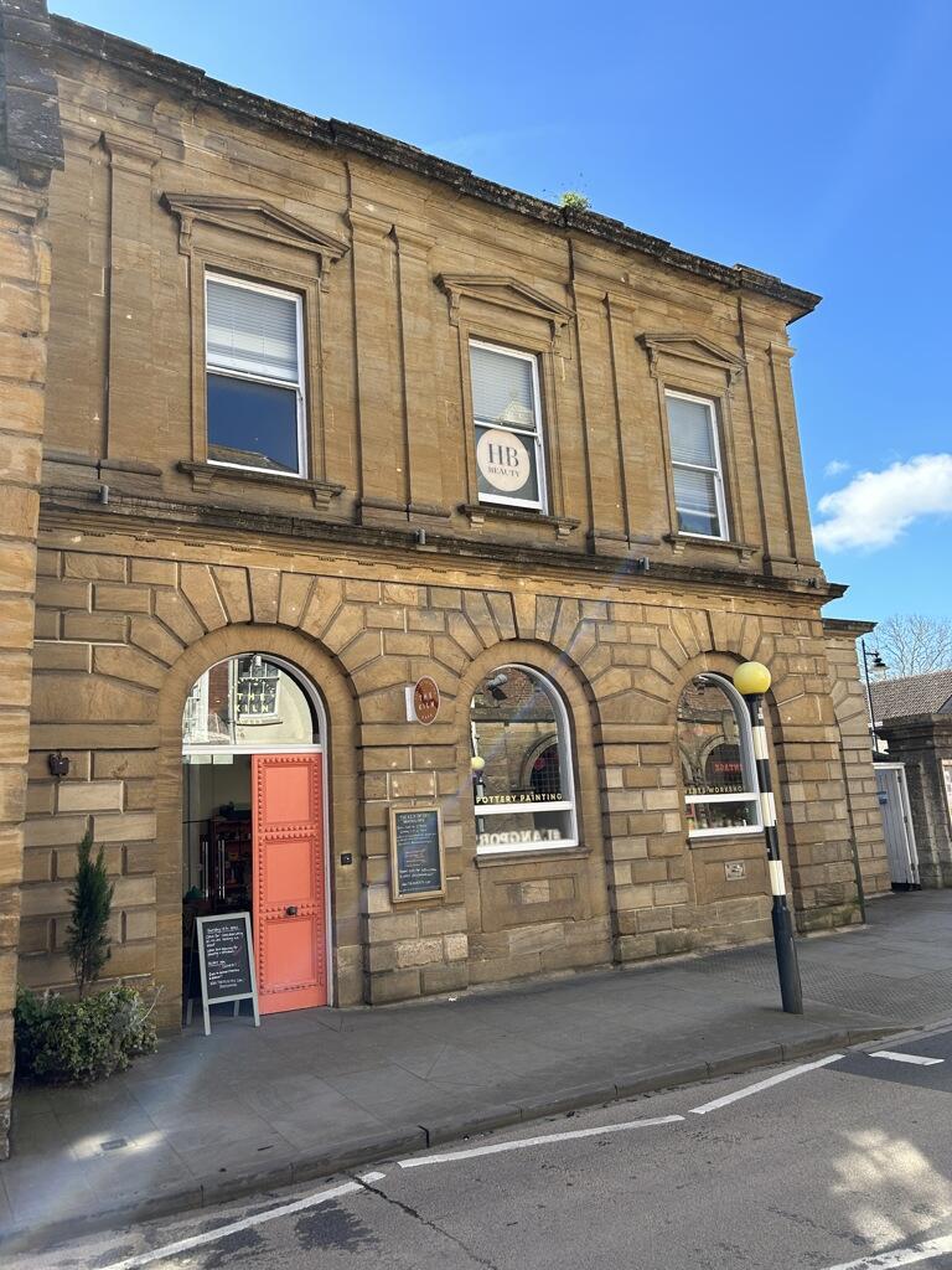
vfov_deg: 67.3
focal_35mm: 26
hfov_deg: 53.1
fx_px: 953
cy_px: 635
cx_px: 476
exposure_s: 1/924
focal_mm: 5.7
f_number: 1.5
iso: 50
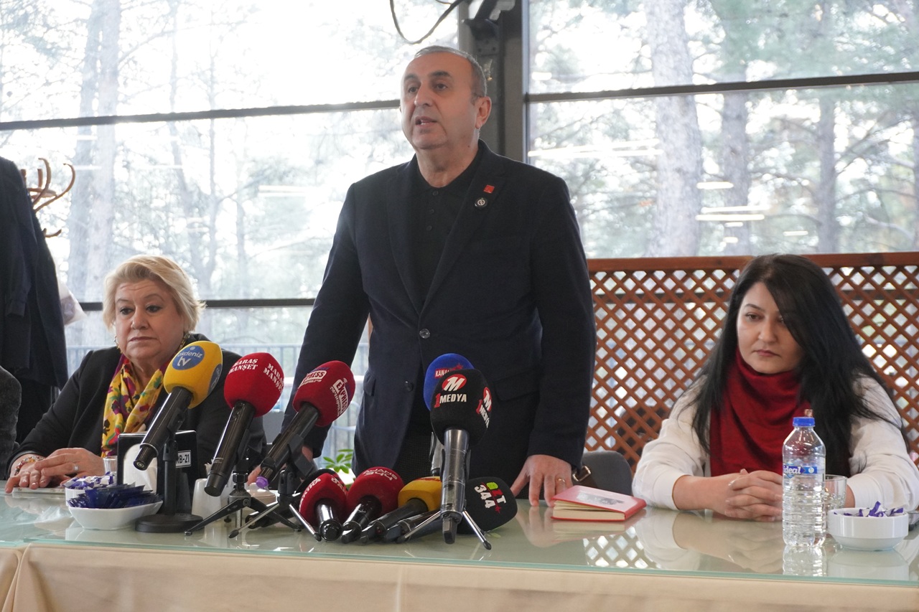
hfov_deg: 33.4
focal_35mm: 60
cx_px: 460
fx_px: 1531
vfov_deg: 22.6
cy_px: 306
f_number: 5.6
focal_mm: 40
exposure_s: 1/160
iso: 3200
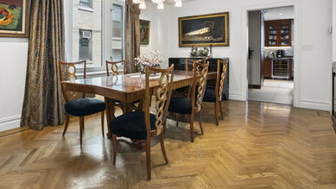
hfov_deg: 80.8
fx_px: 196
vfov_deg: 50.1
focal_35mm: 22
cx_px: 146
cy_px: 55
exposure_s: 1/1.67
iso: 100
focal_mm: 17
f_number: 8
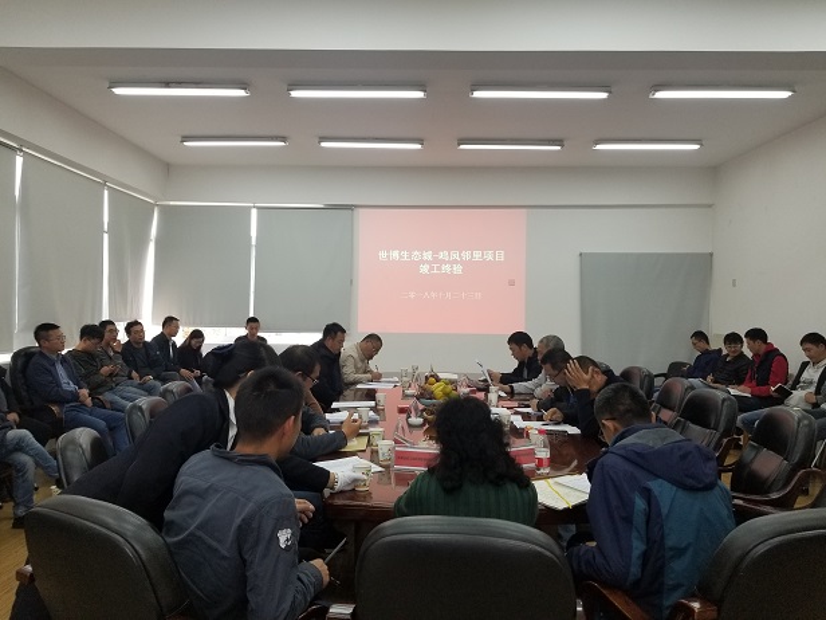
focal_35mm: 26
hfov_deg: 67.3
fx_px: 620
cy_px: 310
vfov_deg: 53.1
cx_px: 413
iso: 100
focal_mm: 4.25
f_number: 1.7
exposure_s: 1/100
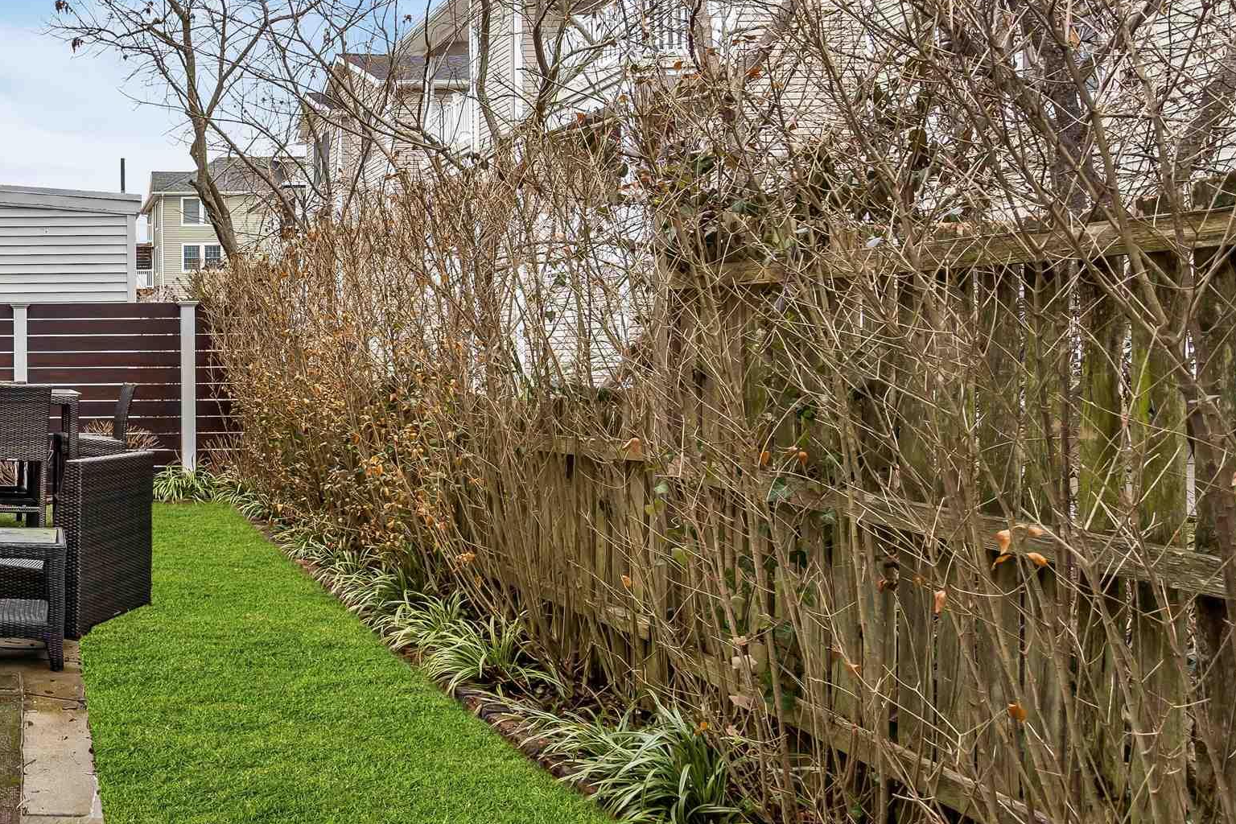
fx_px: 1099
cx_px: 24
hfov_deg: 49.1
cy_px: 349
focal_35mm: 32
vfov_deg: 41.0
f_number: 8
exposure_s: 1/100
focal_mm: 16
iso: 200
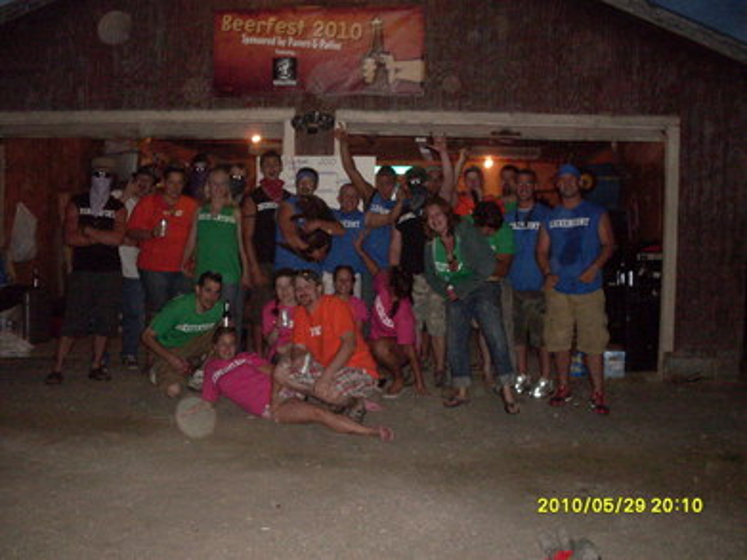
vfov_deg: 37.7
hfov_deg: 49.0
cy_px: 280
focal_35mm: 38
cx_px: 374
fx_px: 820
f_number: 2.8
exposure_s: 1/45
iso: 240
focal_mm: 6.3
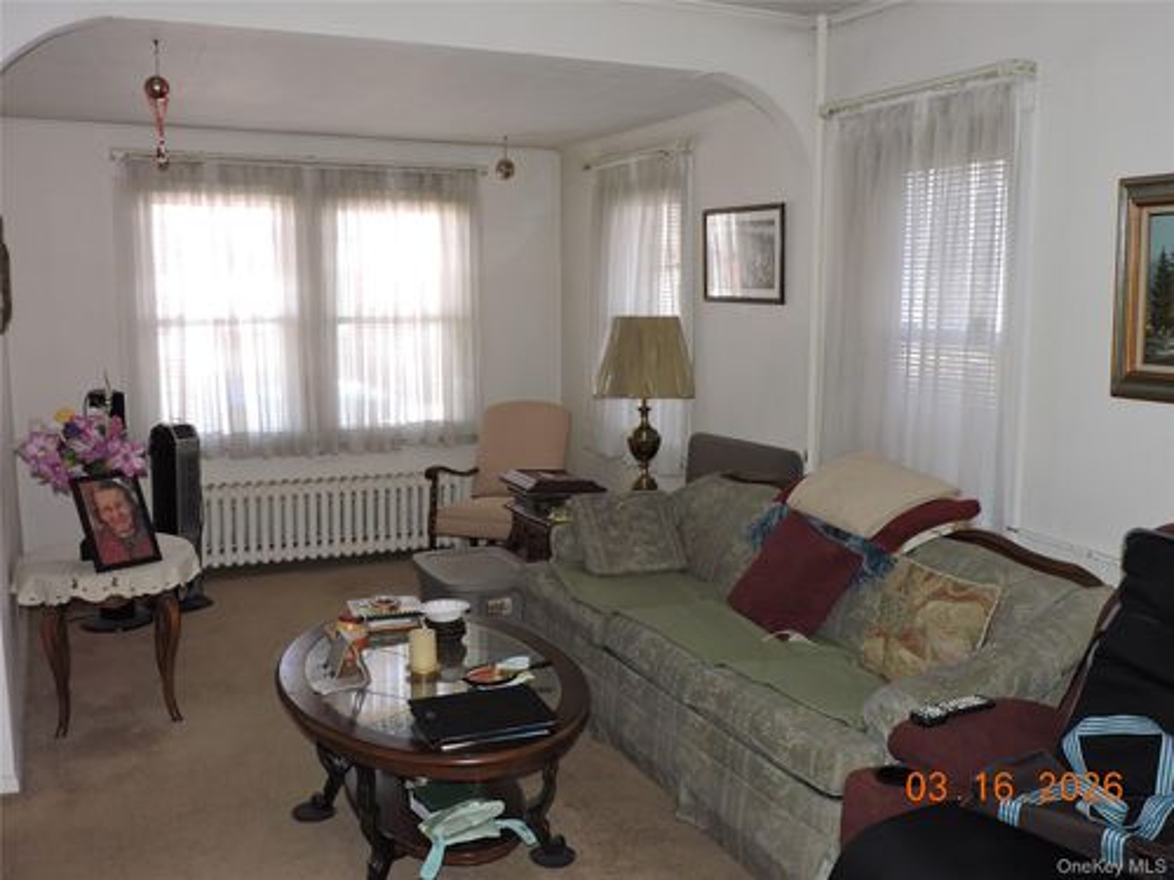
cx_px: 587
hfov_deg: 55.4
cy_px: 440
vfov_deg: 42.9
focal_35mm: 33
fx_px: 1119
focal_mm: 5.9
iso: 200
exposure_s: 1/30
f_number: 3.2
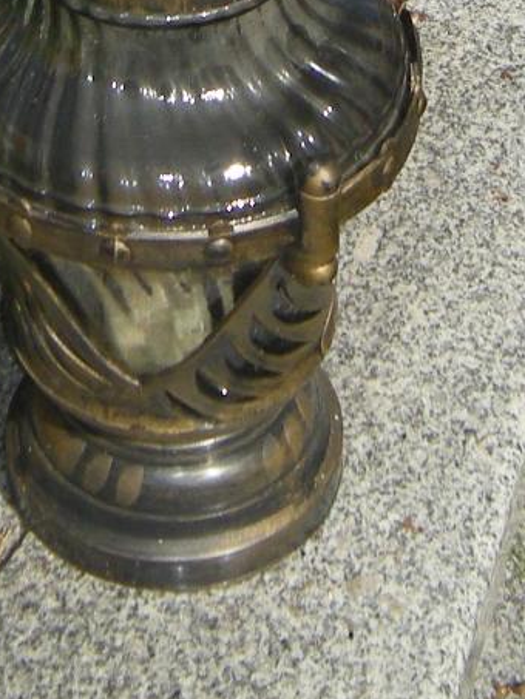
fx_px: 2688
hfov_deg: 11.1
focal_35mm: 133
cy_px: -486
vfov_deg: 13.5
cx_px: 170
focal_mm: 5.3
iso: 91
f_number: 5.8
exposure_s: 1/504
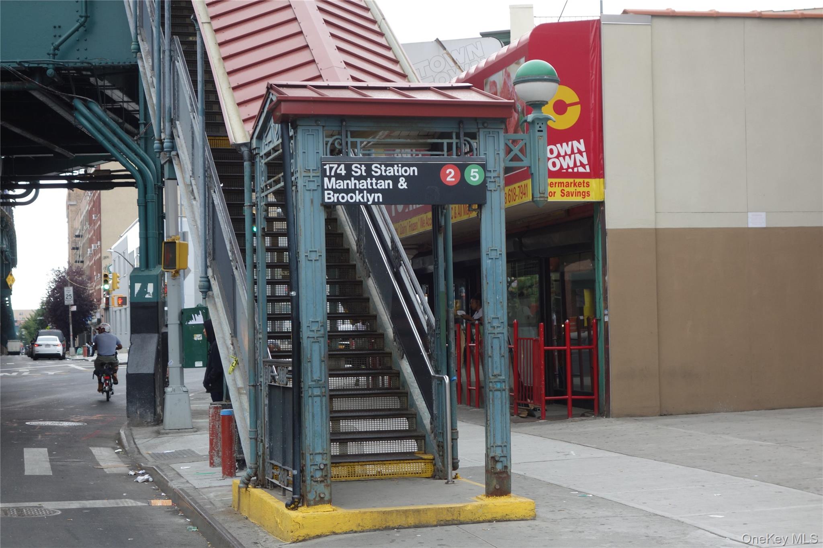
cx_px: 412
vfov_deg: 19.5
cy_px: 274
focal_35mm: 70
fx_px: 1600
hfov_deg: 28.8
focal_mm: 25.93
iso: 200
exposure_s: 1/80
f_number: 4
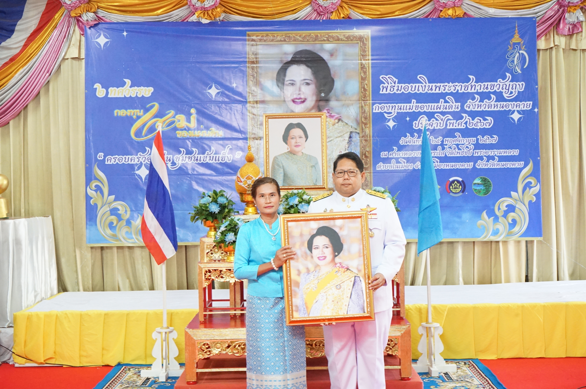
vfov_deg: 26.9
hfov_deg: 39.6
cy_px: 194
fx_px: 813
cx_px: 293
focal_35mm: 50
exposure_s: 1/20
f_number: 10
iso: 8000
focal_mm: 50
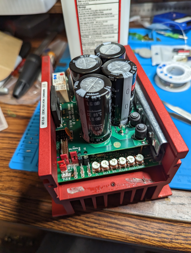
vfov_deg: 71.5
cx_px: 96
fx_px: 176
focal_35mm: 24
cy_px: 126
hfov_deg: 56.9
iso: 246
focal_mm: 6.81
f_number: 1.85
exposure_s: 1/120
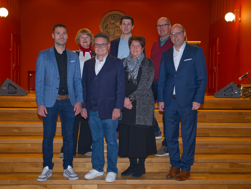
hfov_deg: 49.0
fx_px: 275
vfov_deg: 37.7
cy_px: 95
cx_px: 121
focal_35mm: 38
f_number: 2
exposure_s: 1/125
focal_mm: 35
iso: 500
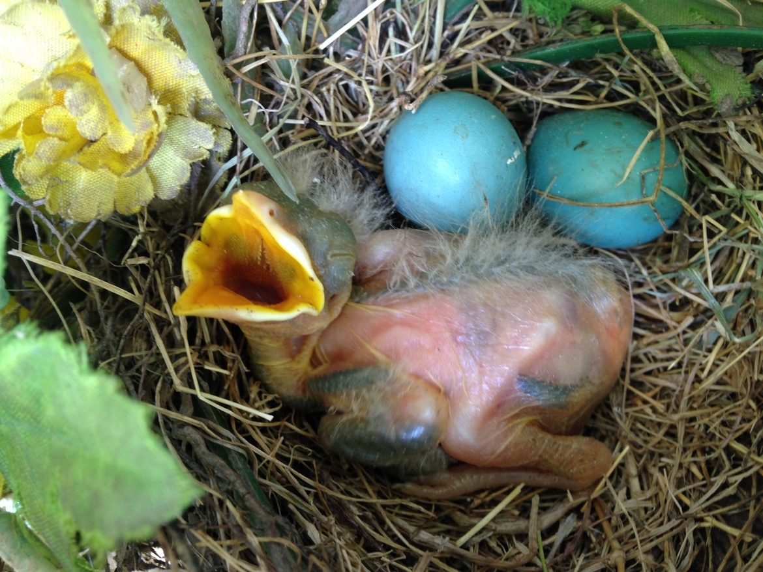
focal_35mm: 33
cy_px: 286
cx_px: 382
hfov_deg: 55.3
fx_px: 728
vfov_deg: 43.0
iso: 80
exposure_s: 1/20
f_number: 2.4
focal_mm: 4.12
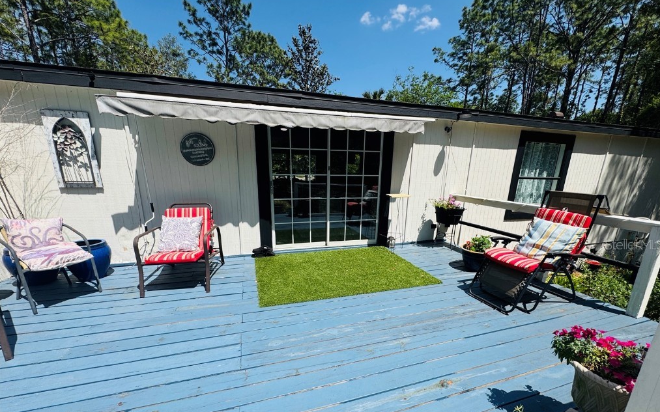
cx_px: 333
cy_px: 244
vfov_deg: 74.1
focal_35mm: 15
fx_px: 270
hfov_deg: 101.5
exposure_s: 1/1976
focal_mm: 2.22
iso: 40
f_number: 2.2
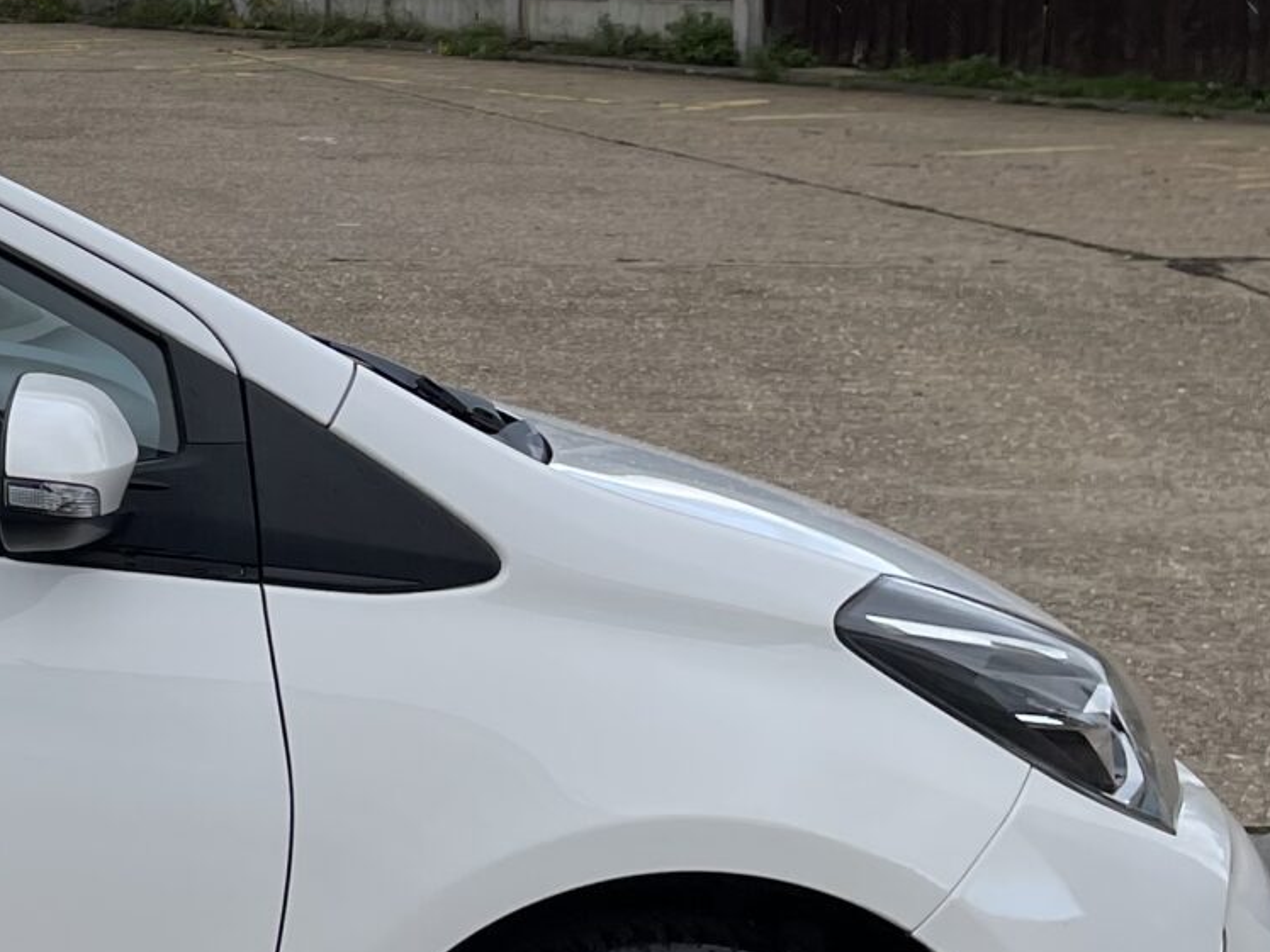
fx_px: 3265
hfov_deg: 19.2
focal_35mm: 89
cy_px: 54
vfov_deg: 16.3
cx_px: -642
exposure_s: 1/923
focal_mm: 5.1
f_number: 1.6
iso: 32
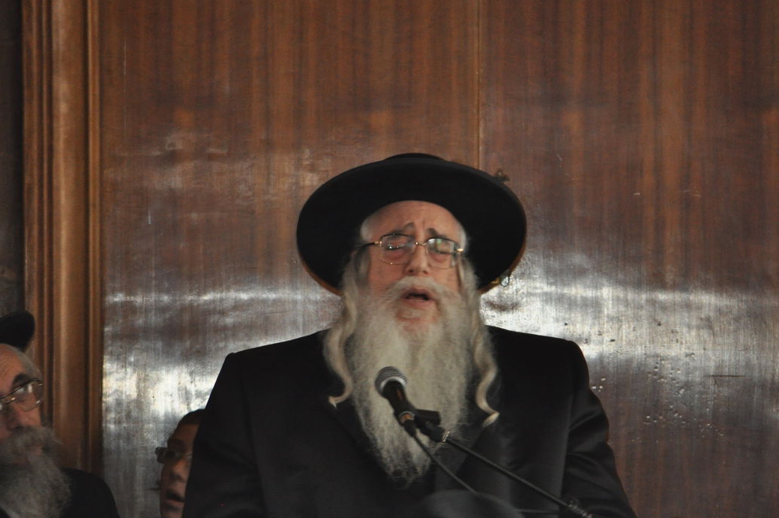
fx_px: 10482
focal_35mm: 485
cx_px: 442
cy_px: 308
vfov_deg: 2.8
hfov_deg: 4.3
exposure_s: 1/50
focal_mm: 240
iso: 1250
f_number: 5.3
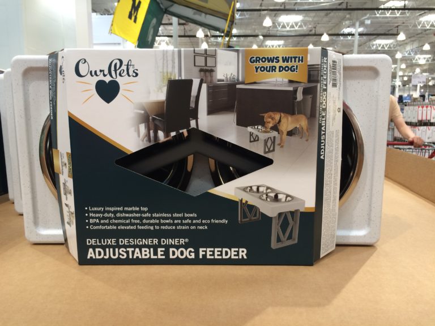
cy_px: 163
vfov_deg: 48.2
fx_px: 364
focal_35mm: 29
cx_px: 218
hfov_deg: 61.7
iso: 80
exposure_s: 1/33
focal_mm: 4.15
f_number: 2.2
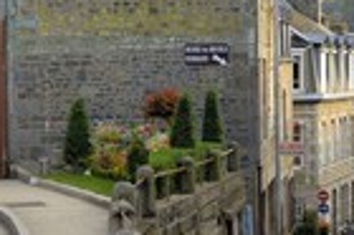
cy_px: 106
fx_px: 1238
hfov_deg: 16.3
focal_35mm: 126
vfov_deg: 10.9
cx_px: 153
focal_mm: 28
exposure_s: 1/160
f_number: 4.2
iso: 100
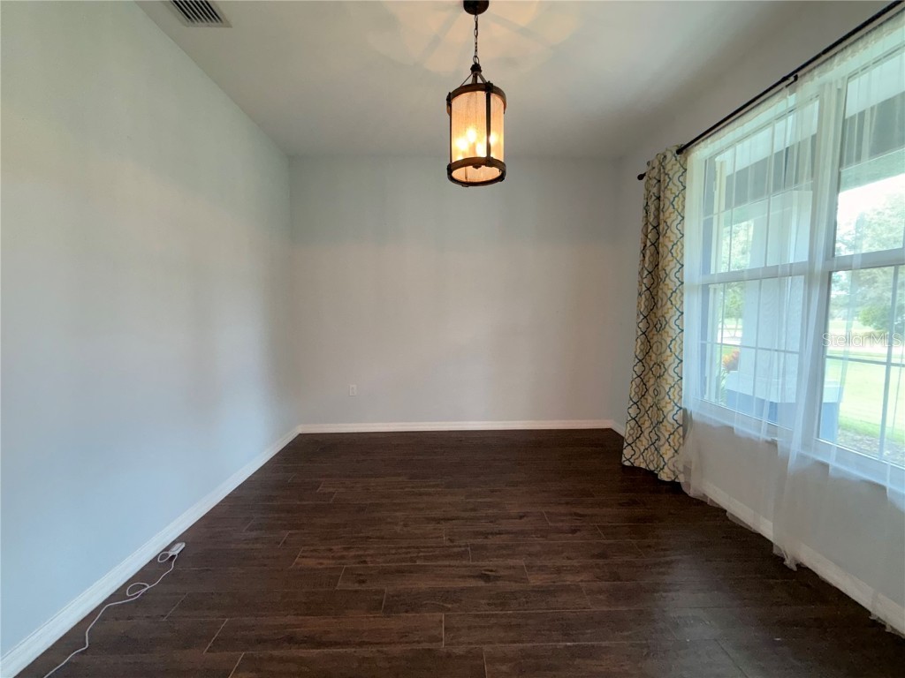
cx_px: 452
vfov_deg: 85.7
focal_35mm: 14
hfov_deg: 102.1
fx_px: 366
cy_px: 339
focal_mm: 2.22
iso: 640
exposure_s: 1/60
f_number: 2.2
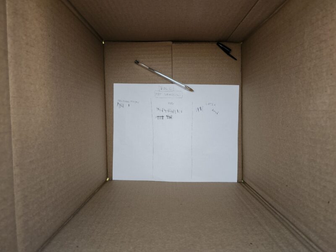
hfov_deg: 73.9
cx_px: 168
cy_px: 126
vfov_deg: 58.9
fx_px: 223
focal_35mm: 23
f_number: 1.8
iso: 800
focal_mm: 5.54
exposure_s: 1/60
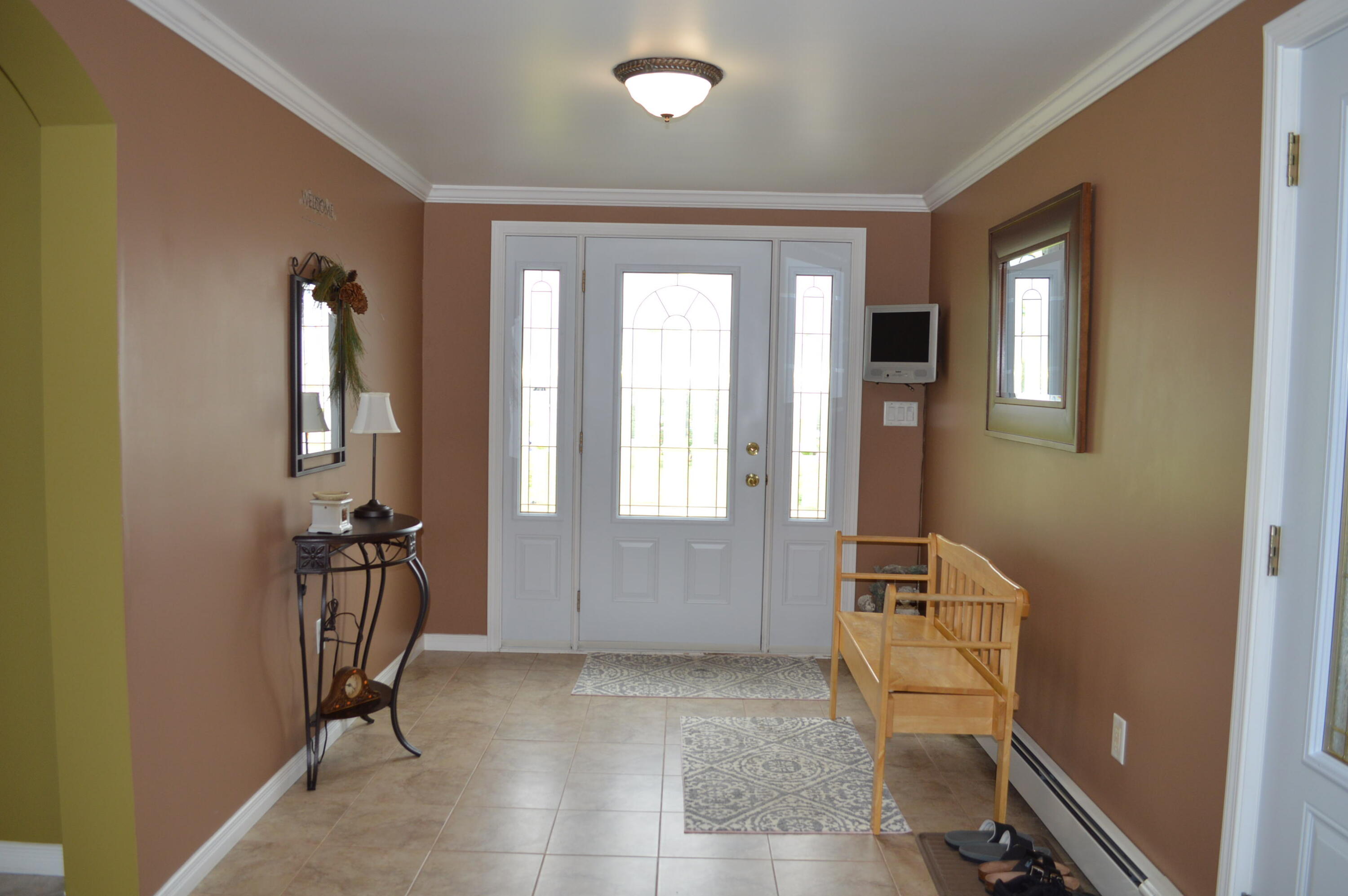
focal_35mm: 27
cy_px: 448
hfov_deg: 67.4
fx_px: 1010
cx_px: 674
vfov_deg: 47.8
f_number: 4
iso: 320
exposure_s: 1/125
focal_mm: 18
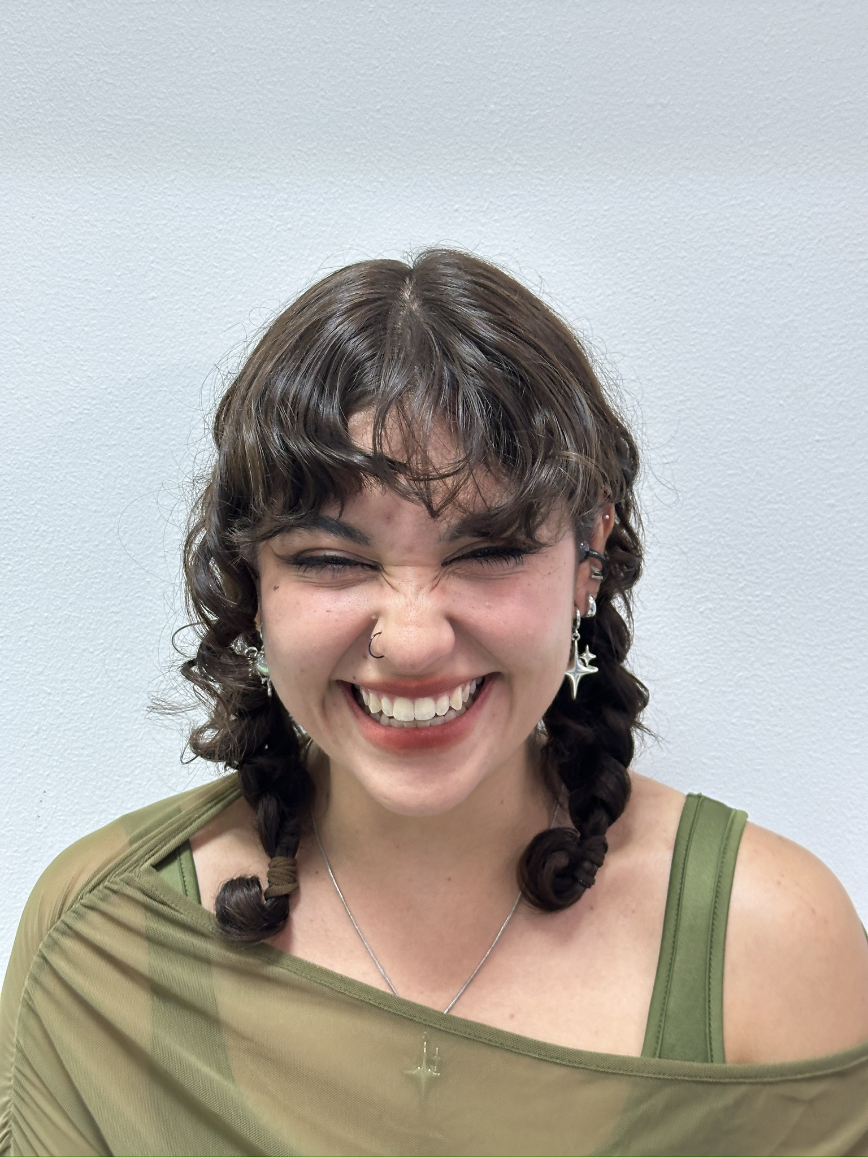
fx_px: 1605
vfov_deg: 39.7
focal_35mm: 48
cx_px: 434
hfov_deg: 30.3
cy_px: 578
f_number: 1.78
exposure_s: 1/60
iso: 160
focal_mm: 6.86
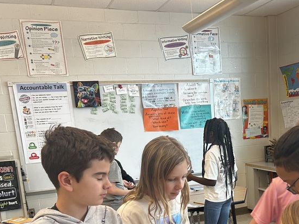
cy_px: 202
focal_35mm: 48
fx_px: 415
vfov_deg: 29.0
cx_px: 217
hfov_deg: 38.8
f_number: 1.5
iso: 100
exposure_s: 1/60
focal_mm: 5.7
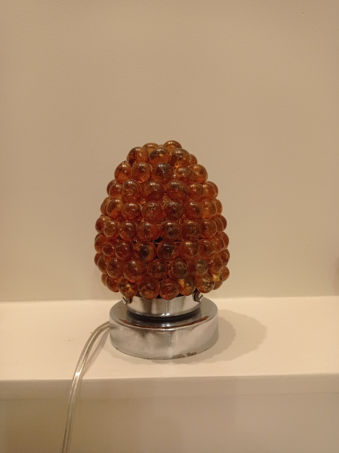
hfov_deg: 49.7
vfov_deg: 63.5
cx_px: 170
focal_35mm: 28
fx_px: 366
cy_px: 226
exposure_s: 1/33.3
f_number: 1.79
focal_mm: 4.74
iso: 189
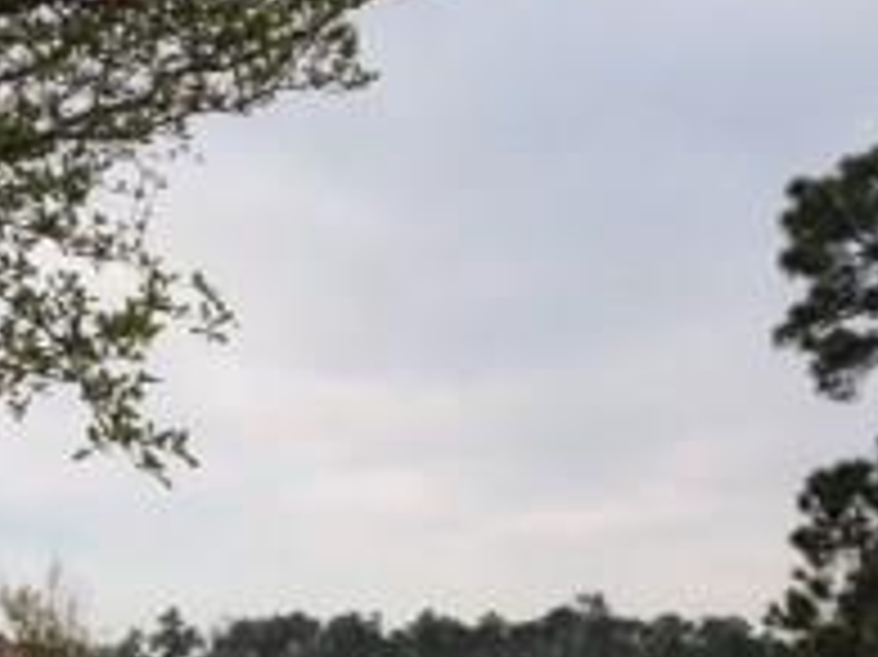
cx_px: 243
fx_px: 2915
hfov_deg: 17.1
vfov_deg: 12.7
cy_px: 657
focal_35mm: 115
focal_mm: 4.28
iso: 50
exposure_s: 1/789
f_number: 2.4
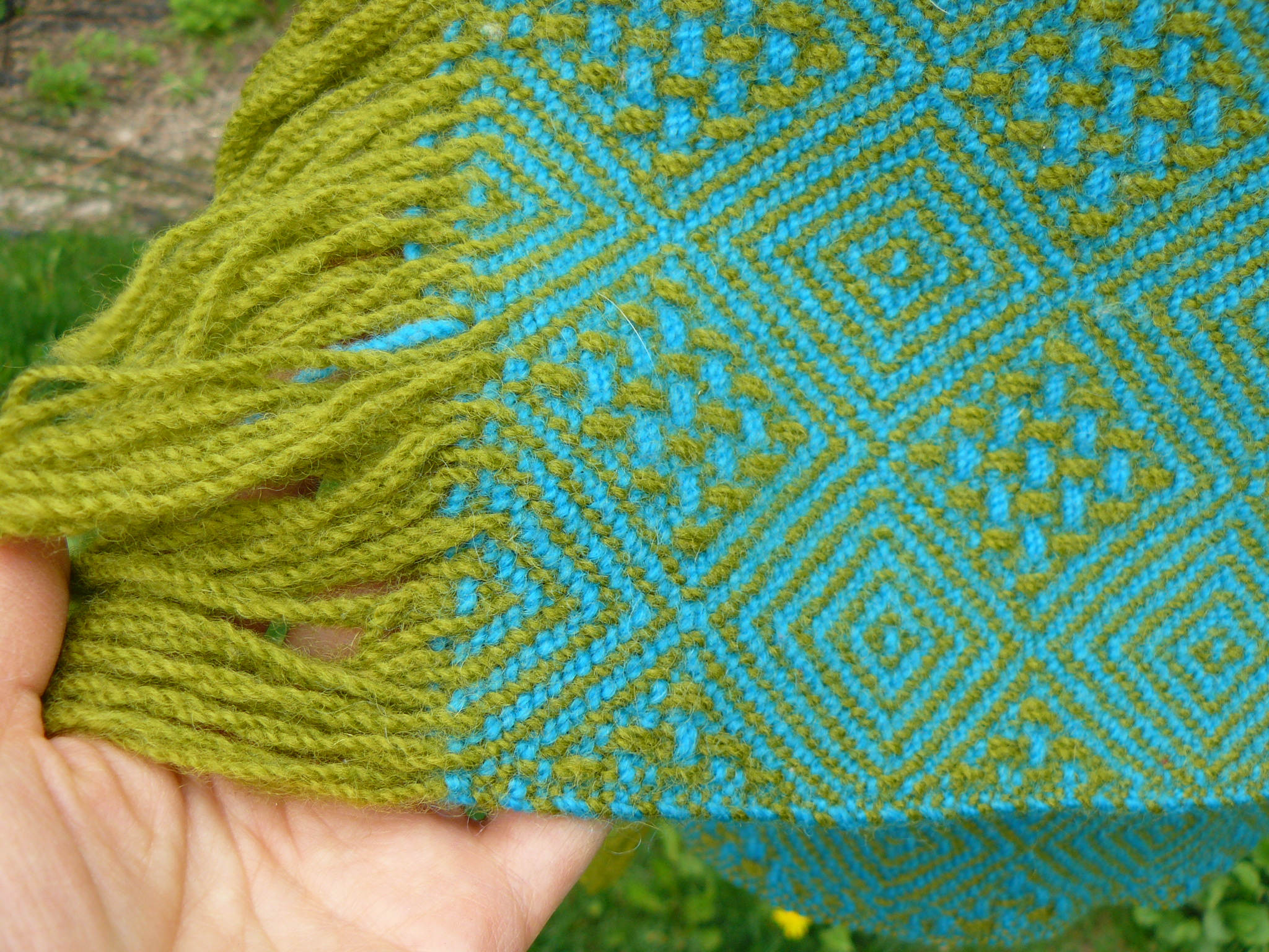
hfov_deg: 51.4
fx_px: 1320
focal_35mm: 36
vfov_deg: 39.7
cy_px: 476
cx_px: 634
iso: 100
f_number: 2.8
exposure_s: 1/100
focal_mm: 6
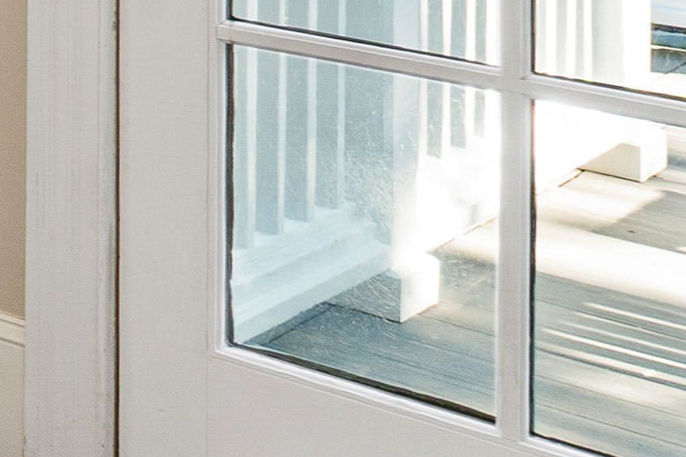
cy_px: -443
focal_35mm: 98
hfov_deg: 12.3
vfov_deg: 12.4
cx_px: -1242
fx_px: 1867
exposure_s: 1/2
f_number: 8
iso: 100
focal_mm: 10
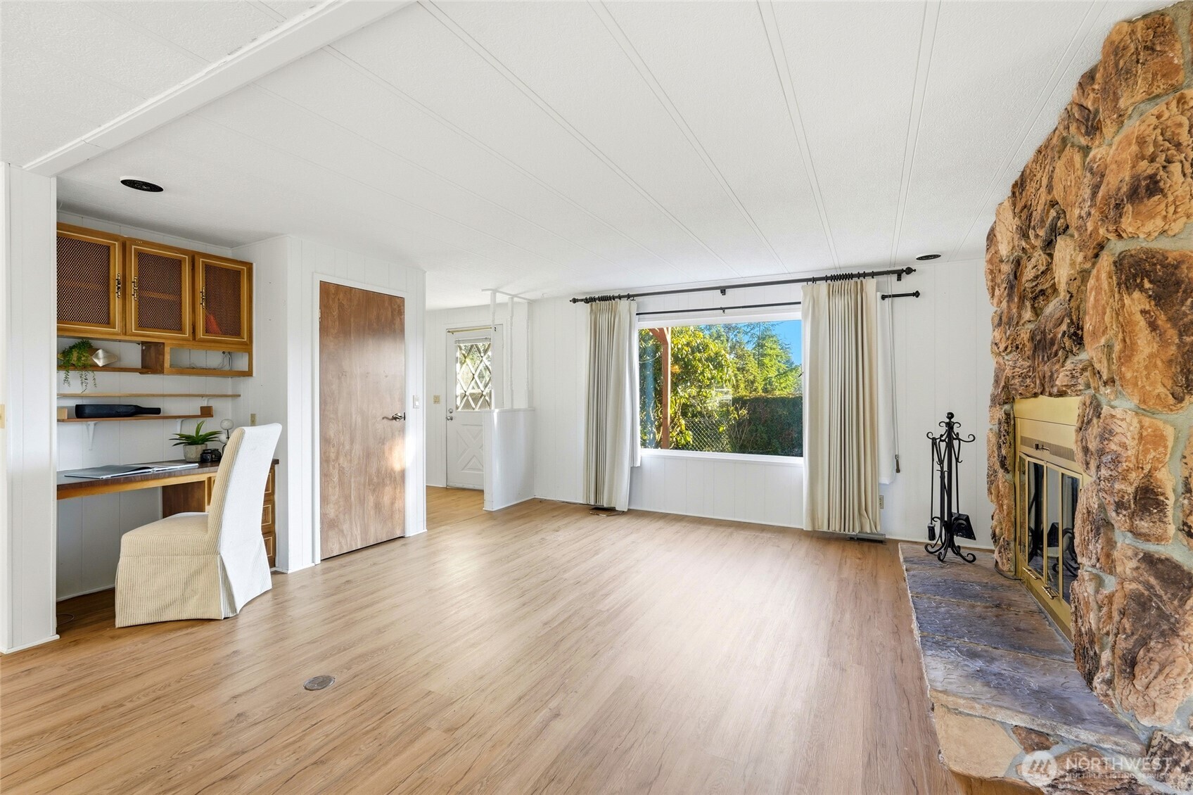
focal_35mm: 16
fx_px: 530
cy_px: 398
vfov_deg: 73.7
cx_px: 596
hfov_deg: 96.7
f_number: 9
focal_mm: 16
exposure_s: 1/200
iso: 400
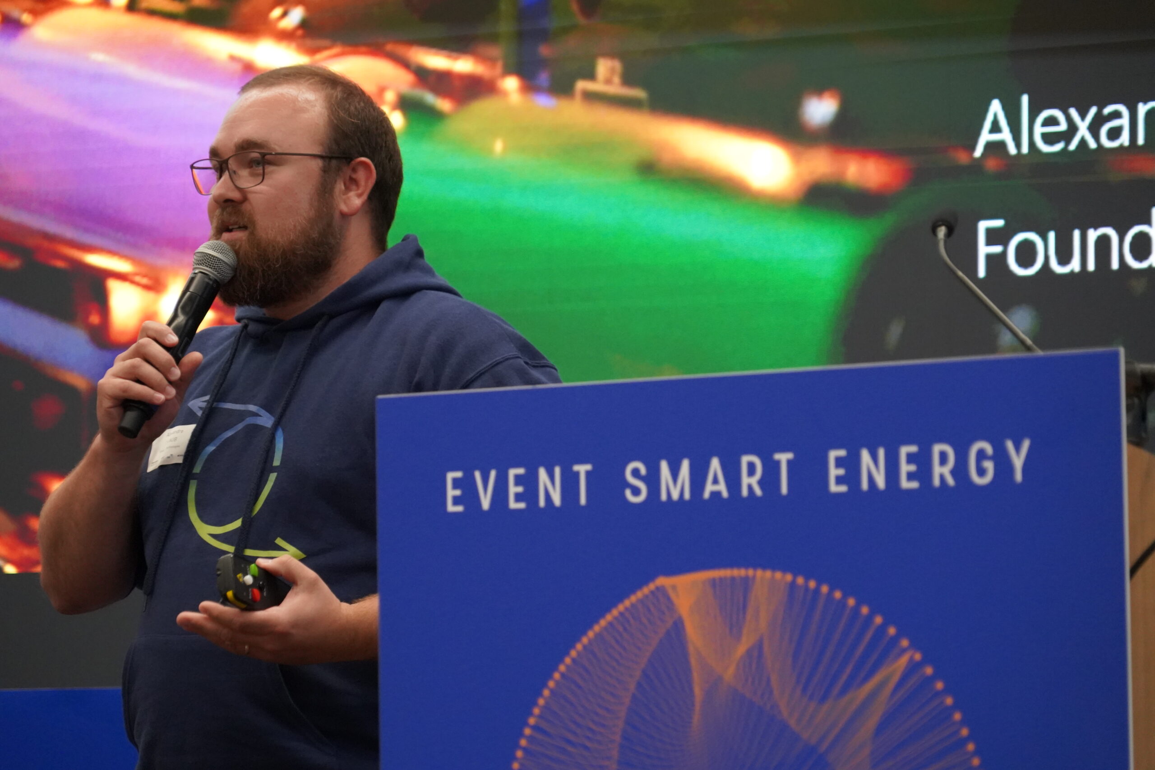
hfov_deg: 11.7
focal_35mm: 175
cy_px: 385
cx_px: 578
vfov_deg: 7.8
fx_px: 5614
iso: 8000
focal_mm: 175
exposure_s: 1/200
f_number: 6.3
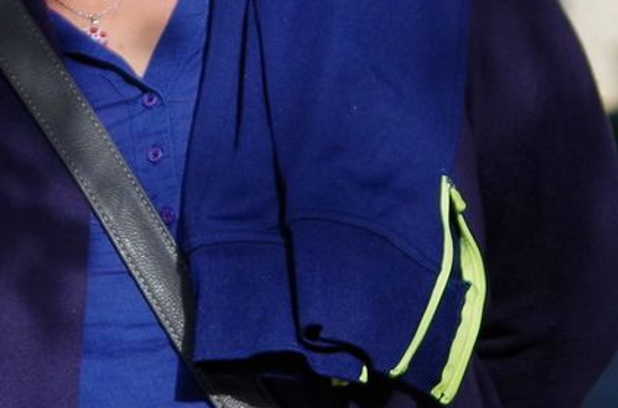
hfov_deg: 3.5
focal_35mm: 584
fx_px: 9999
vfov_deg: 2.3
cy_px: 199
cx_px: 194
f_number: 4.5
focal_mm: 67.5
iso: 200
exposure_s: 1/640
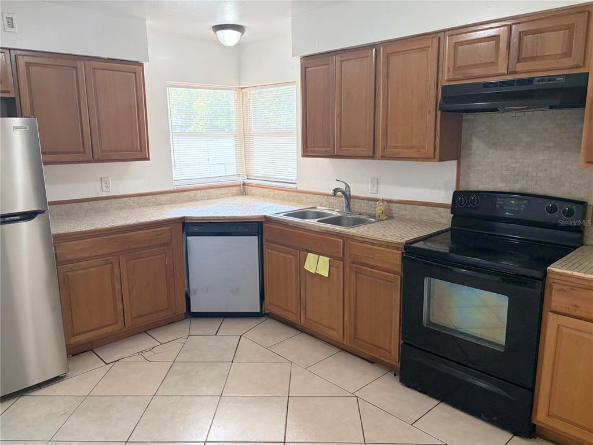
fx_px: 445
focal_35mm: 26
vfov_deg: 53.1
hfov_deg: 67.3
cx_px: 296
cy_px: 222
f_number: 1.6
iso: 125
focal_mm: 5.96
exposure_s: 1/134
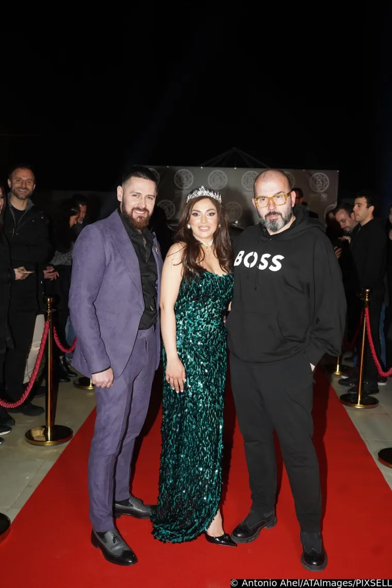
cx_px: 196
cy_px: 294
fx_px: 572
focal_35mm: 35
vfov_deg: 54.4
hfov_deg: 37.9
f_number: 4
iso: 2000
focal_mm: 35
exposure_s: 1/250
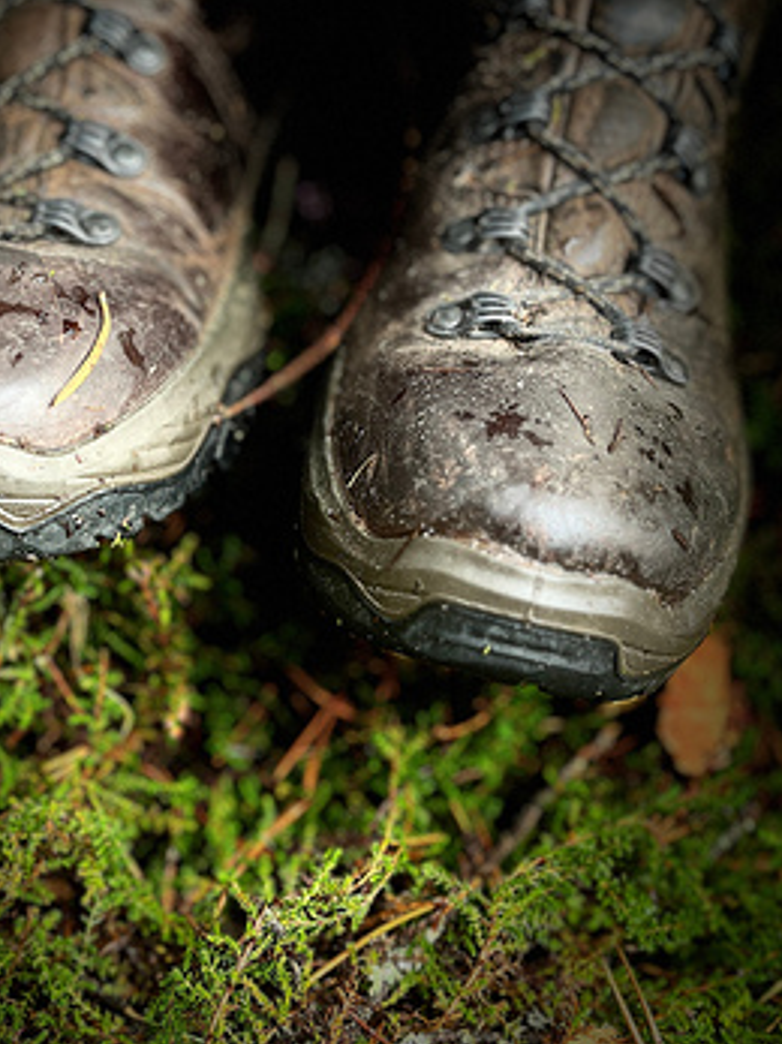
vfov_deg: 42.1
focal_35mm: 45
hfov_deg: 32.0
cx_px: 280
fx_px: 1356
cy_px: 478
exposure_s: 1/121
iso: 125
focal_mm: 5.1
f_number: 1.6
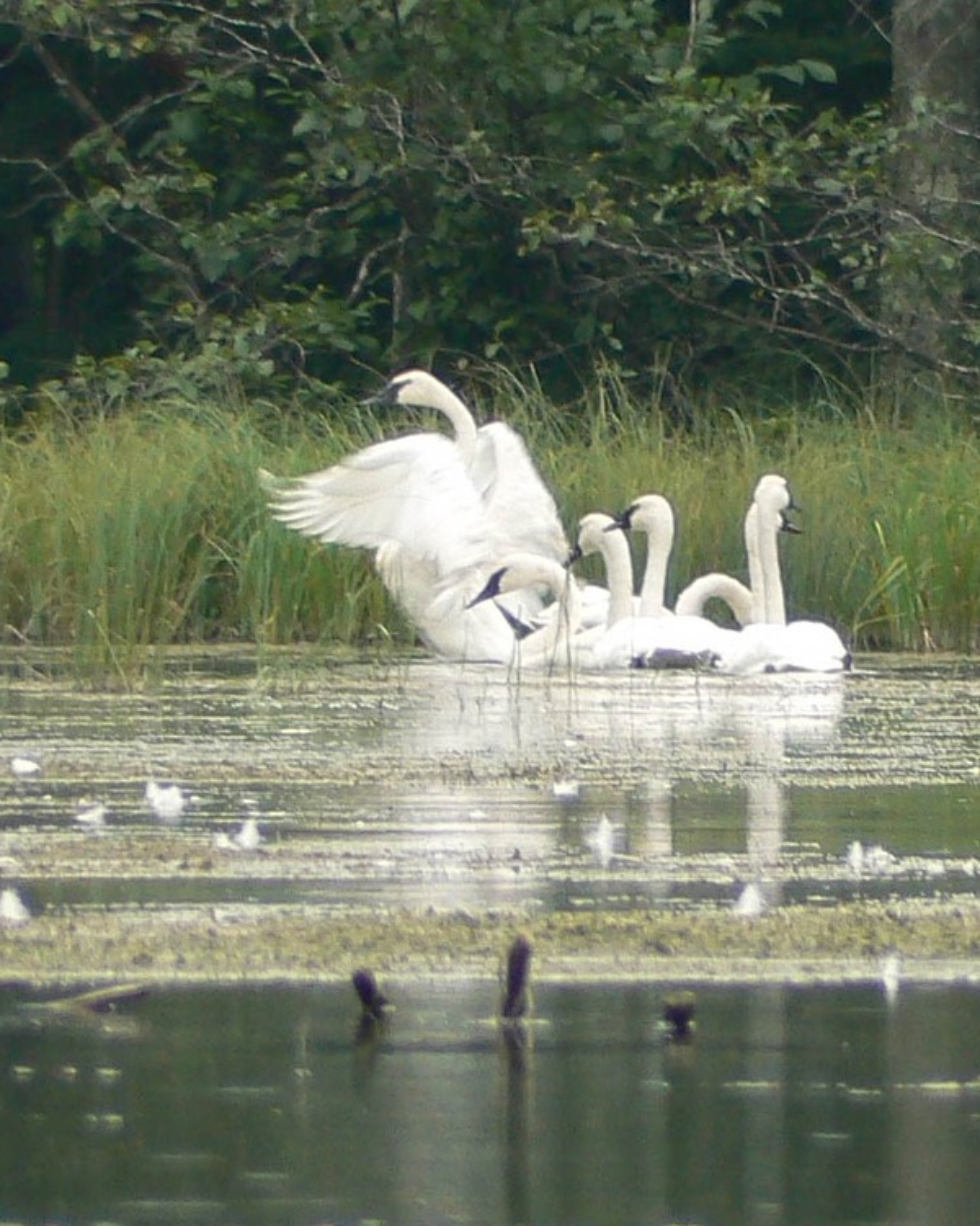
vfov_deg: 3.4
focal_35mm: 563
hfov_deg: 2.7
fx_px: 20412
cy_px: 613
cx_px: 782
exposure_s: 1/125
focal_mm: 72
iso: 80
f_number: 5
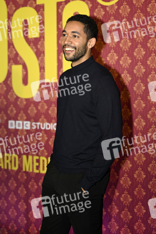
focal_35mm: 58
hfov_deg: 23.3
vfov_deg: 34.5
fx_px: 378
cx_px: 78
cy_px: 117
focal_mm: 58
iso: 100
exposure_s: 1/200
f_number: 2.8
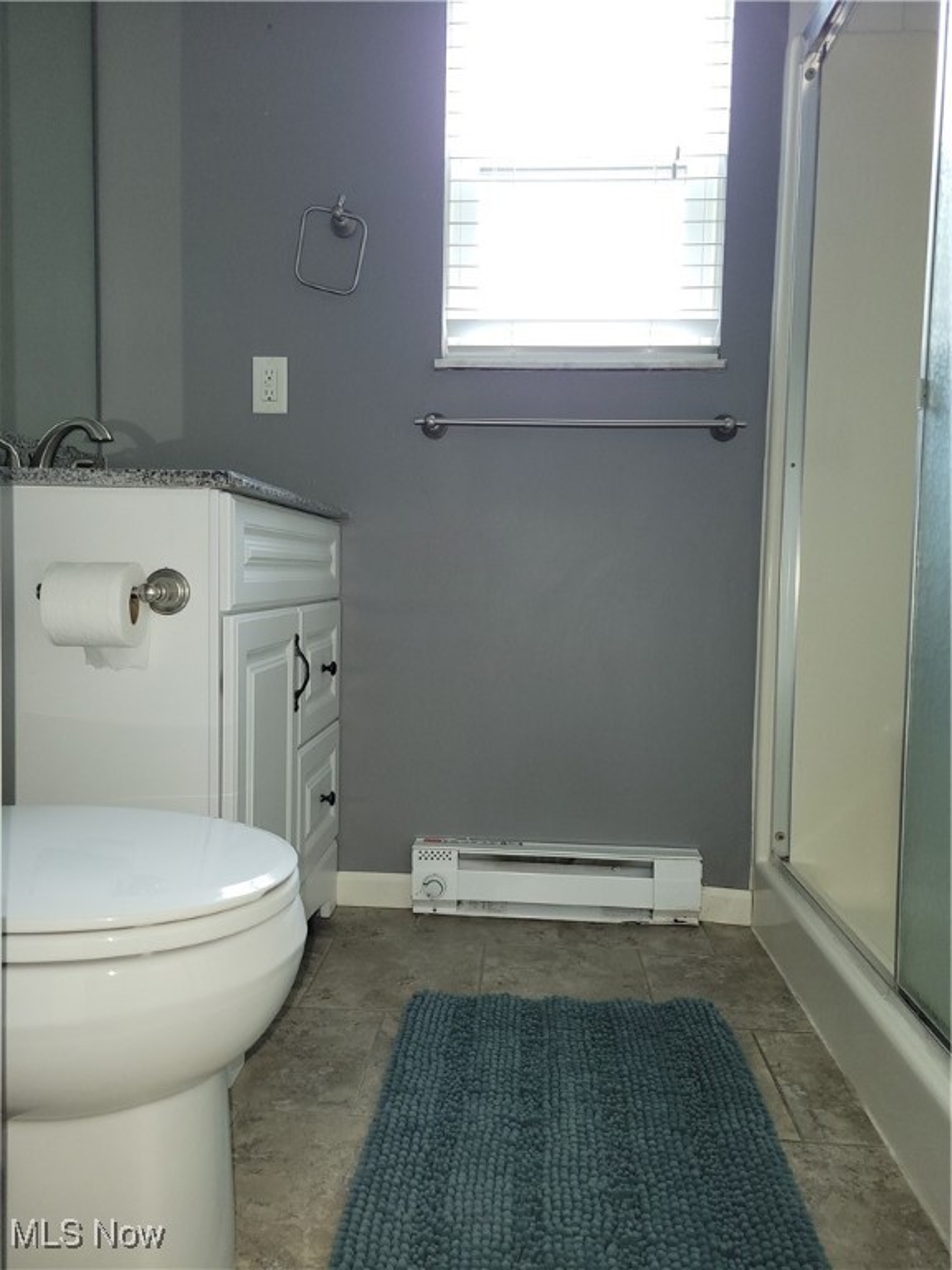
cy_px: 635
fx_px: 953
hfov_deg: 53.1
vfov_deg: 67.3
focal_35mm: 26
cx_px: 476
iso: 125
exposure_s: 1/40
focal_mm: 5.4
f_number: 1.8
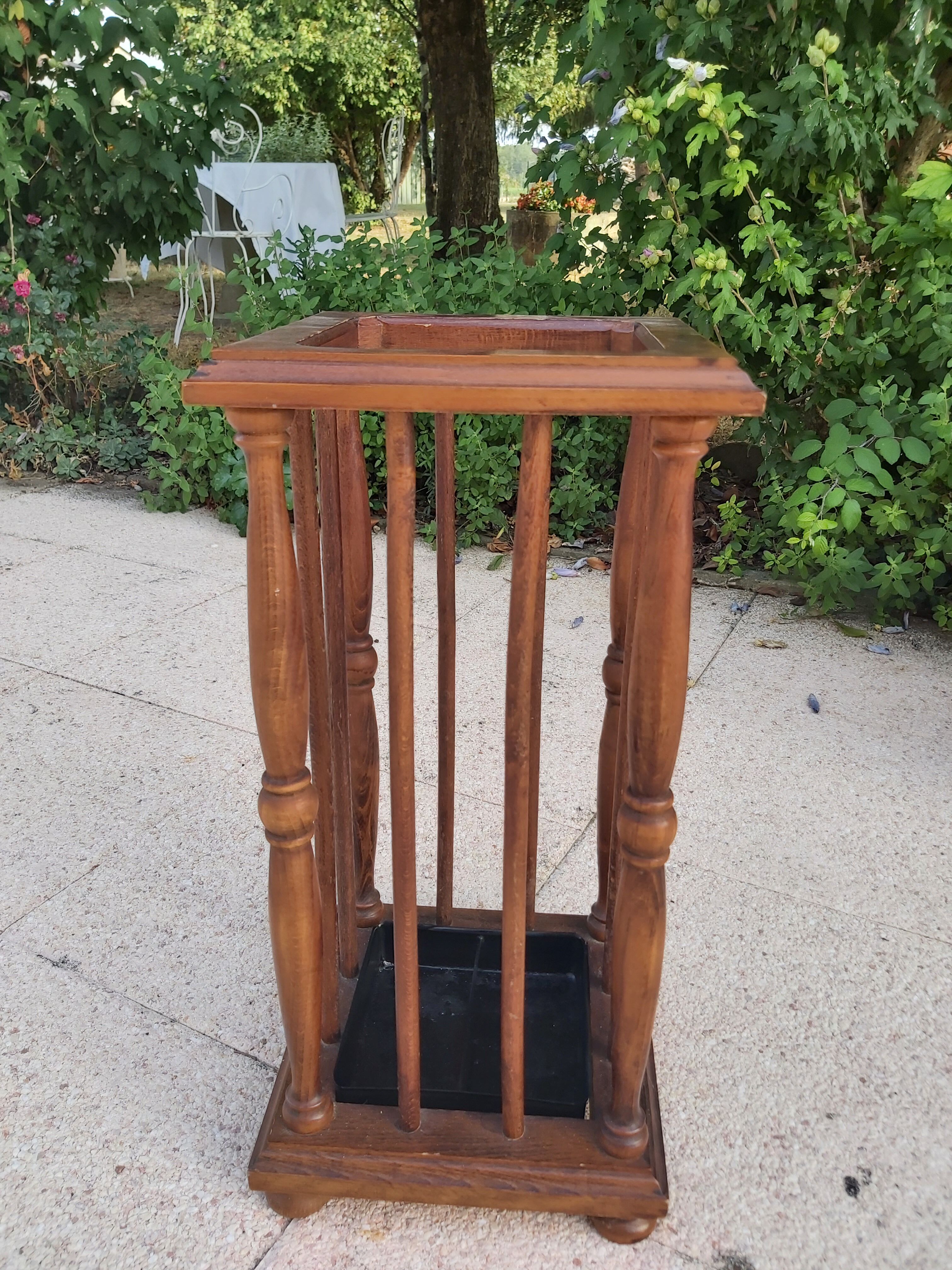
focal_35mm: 26
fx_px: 953
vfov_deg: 67.3
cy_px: 635
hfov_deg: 53.1
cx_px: 476
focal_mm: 3.92
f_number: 1.7
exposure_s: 1/327
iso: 64
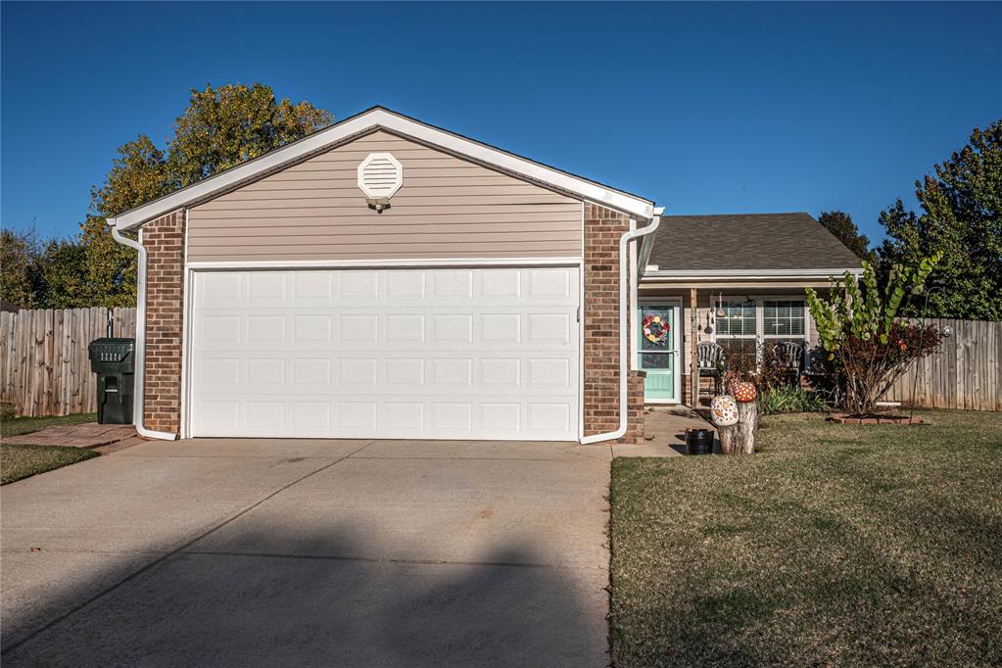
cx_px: 501
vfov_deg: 43.6
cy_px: 334
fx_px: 835
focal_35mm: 30
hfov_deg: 61.9
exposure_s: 1/200
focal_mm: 30
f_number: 18
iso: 100
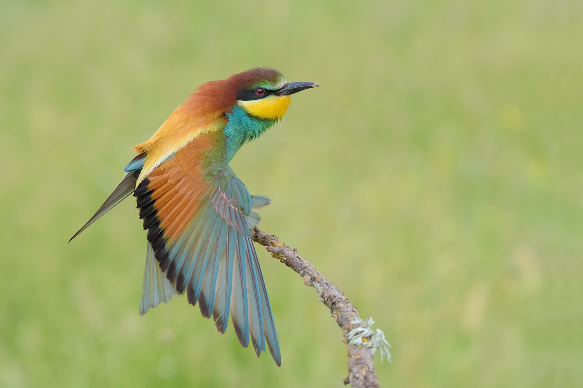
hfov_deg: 5.4
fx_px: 6153
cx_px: 292
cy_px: 194
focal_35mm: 380
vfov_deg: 3.6
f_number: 11
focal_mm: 380
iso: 1600
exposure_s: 1/640
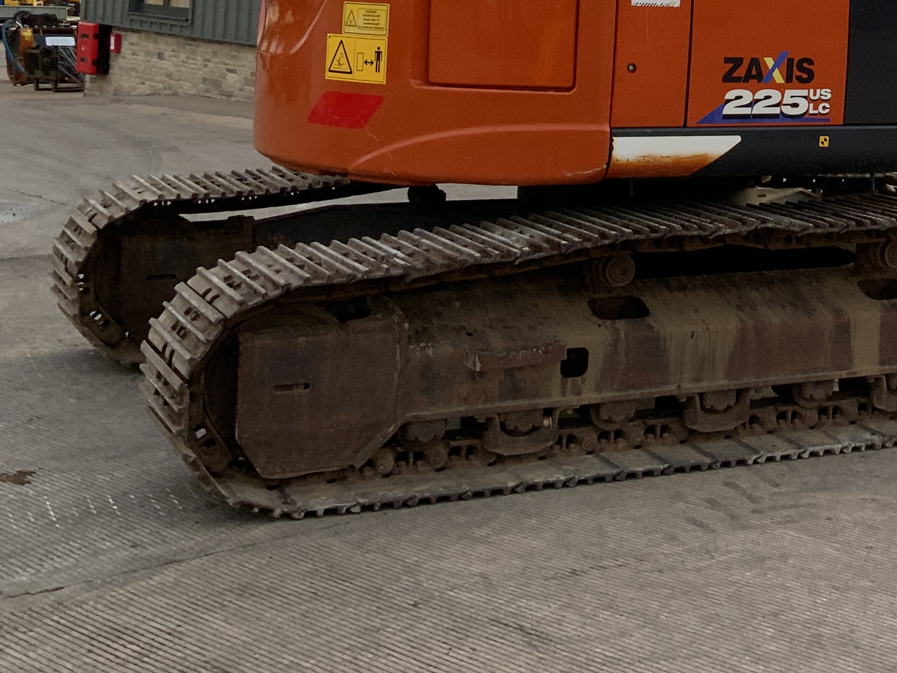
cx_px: 935
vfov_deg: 19.9
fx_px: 1814
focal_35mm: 70
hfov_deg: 26.1
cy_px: -97
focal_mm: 3
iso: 16
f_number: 1.8
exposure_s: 1/351
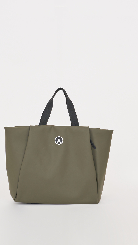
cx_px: 58
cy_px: 123
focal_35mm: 76
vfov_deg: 27.9
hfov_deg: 15.9
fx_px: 495
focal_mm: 48
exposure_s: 1/100
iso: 125
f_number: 10
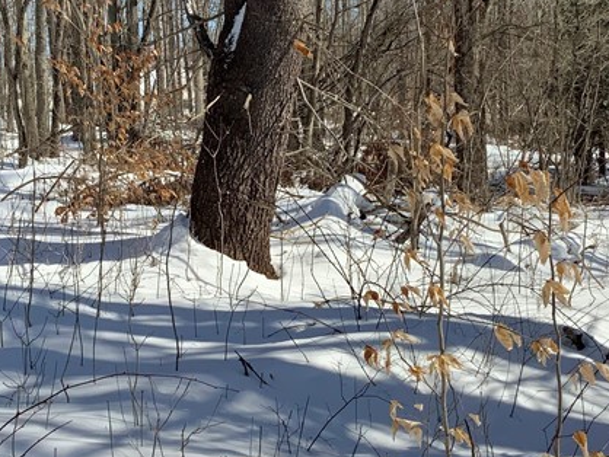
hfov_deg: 27.3
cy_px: 218
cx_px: 223
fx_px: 1250
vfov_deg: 20.7
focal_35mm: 71
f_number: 1.8
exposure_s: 1/3125
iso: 16
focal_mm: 3
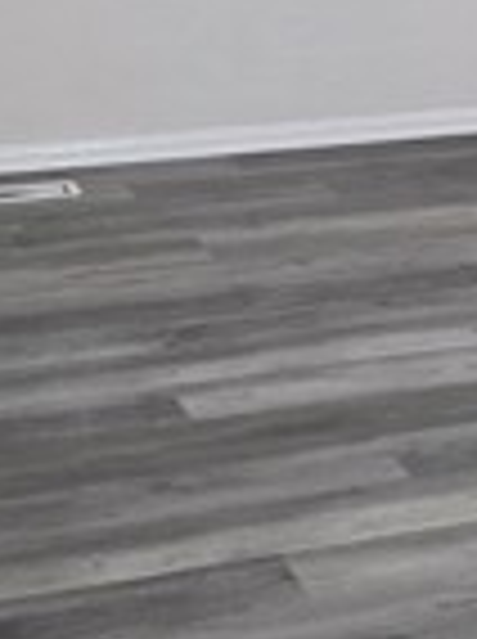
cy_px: -27
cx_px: 423
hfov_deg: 14.1
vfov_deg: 18.4
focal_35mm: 104
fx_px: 1917
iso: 320
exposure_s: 1/120
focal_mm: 6.3
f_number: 1.7
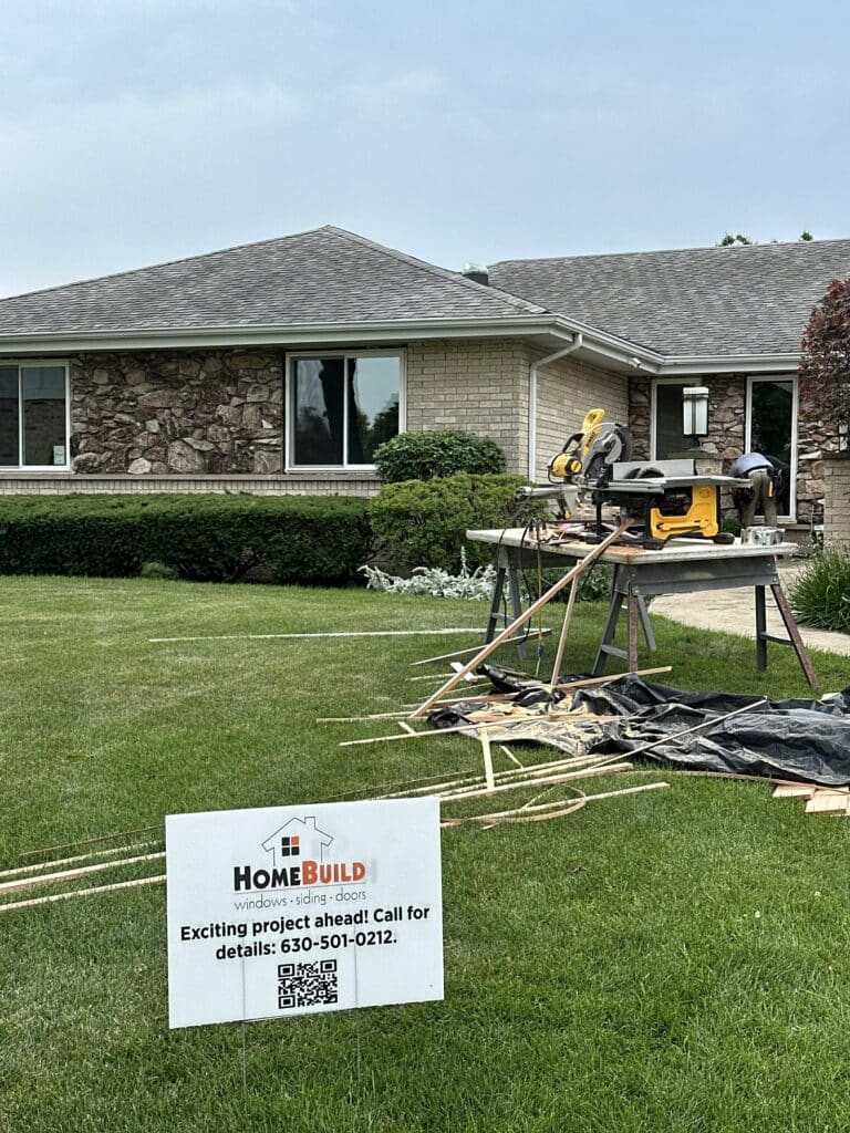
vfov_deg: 39.7
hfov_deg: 30.3
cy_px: 566
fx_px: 1572
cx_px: 425
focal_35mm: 48
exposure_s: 1/2028
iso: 64
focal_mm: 6.86
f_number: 1.78
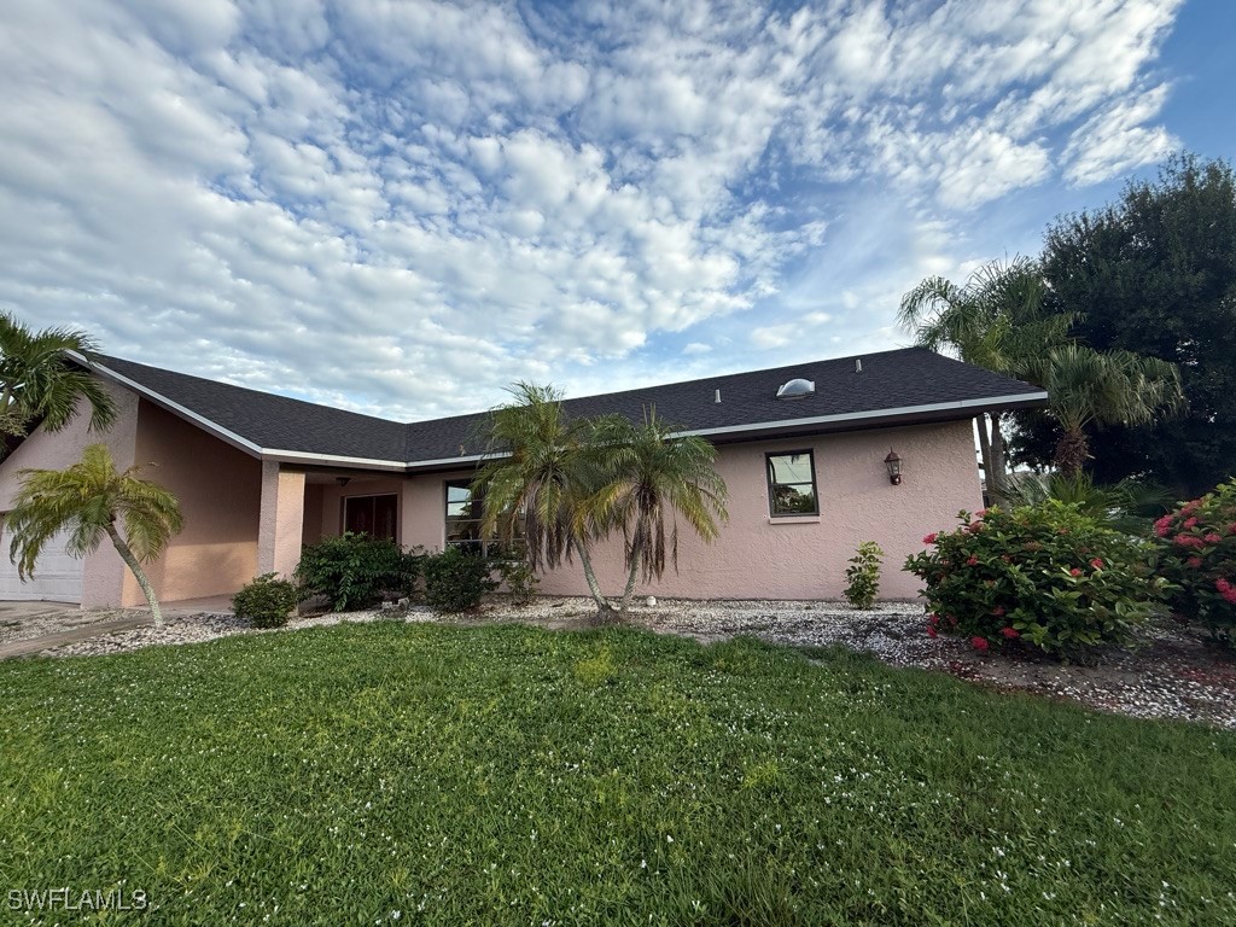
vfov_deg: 85.7
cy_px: 464
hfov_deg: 102.1
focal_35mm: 14
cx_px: 618
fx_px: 500
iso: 50
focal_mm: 2.22
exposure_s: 1/841
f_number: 2.2
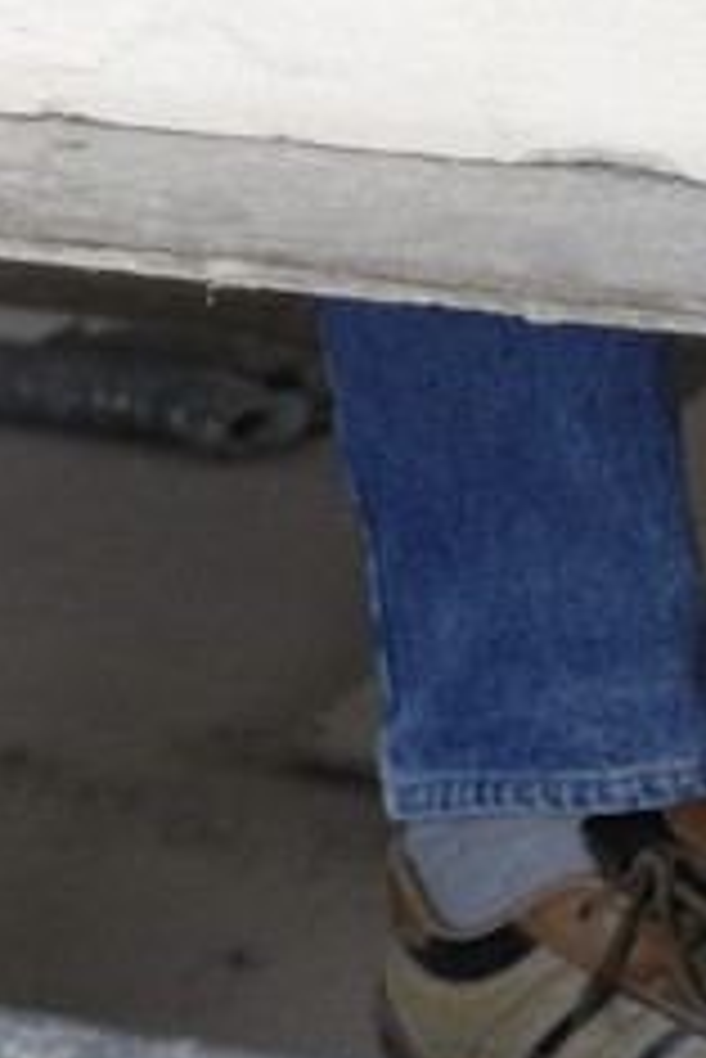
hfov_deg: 4.8
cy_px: -2494
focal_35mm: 285
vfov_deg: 6.4
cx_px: -427
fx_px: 8371
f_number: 2.8
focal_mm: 28
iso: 100
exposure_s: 1/20
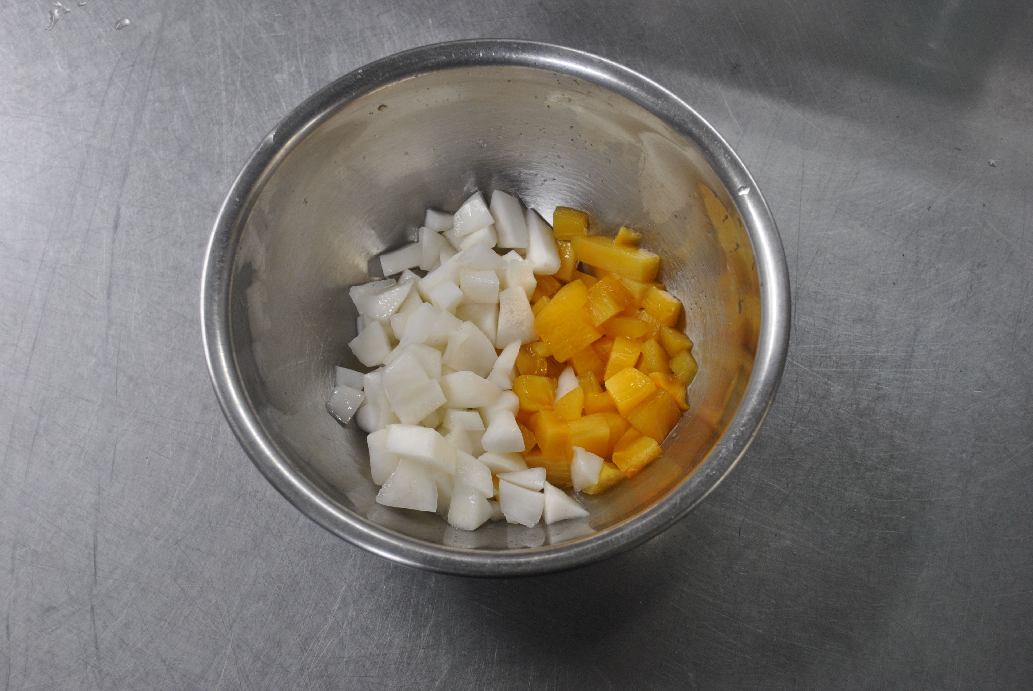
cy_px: 346
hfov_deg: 41.1
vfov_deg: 28.2
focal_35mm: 48
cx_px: 516
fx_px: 1379
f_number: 4.8
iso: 400
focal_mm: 32
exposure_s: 1/20
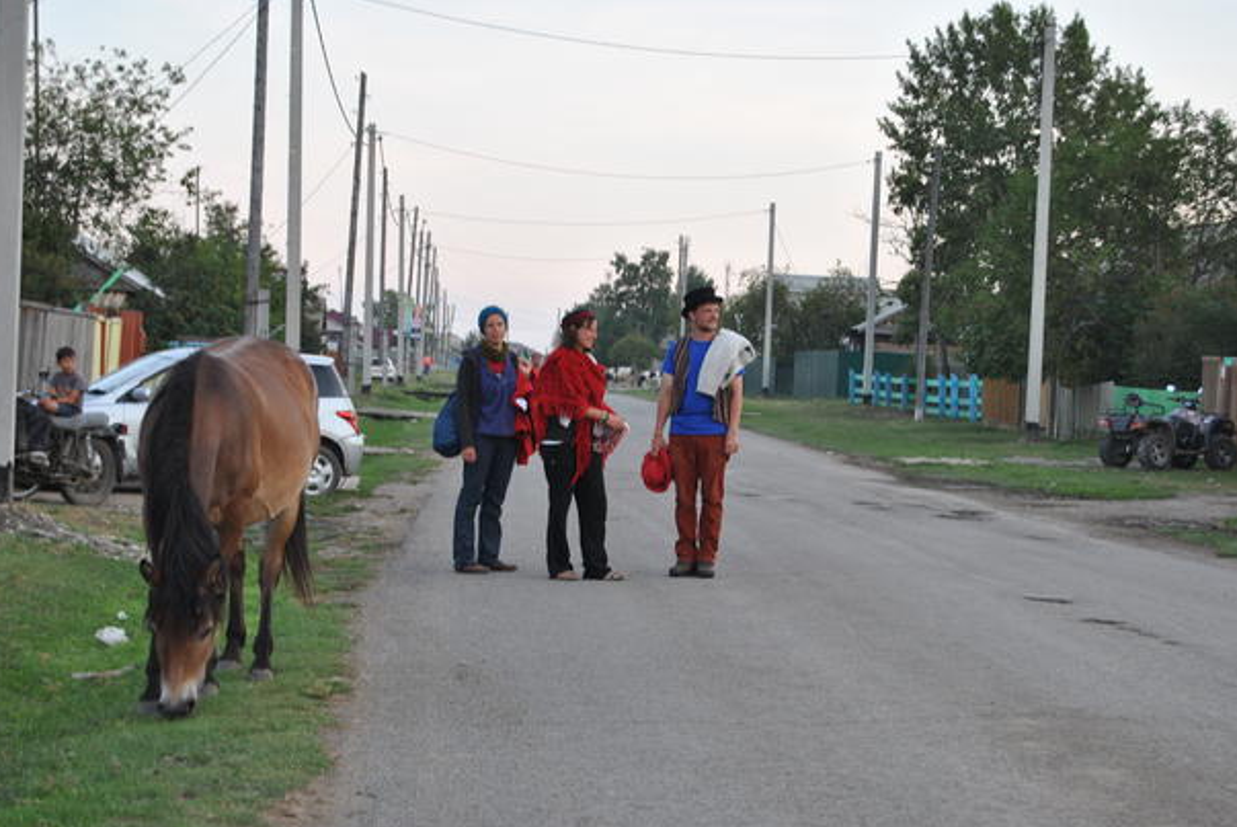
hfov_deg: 23.2
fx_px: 3010
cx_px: 646
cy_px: 402
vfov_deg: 15.6
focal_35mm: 88
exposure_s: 1/100
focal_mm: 55
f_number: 5.6
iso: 200
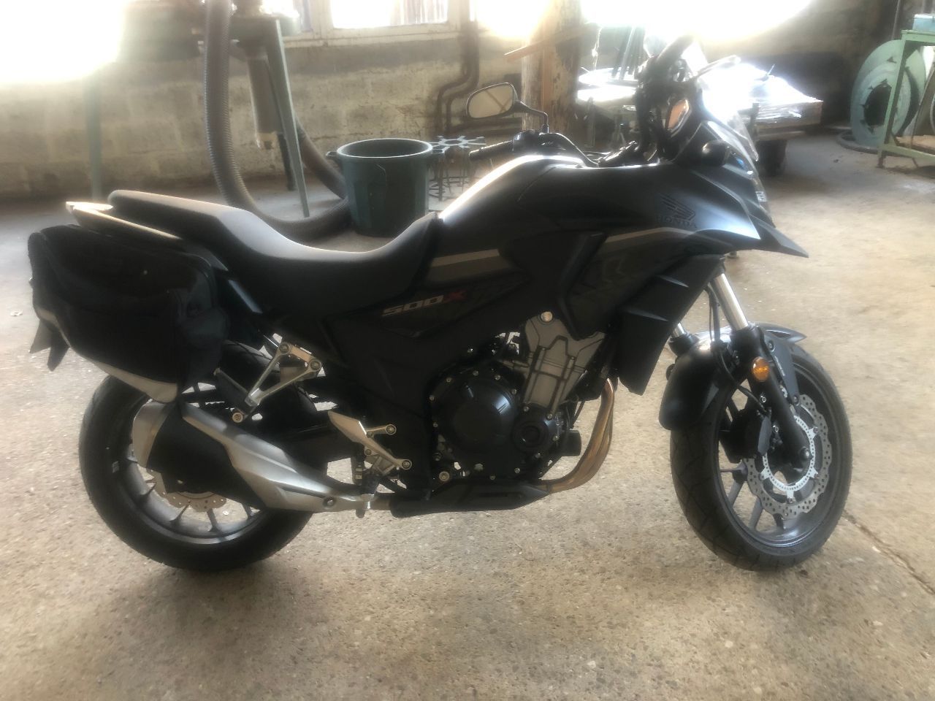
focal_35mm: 28
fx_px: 756
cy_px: 350
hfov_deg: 63.4
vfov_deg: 49.7
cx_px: 468
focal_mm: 3.99
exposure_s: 1/15
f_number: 1.8
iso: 50
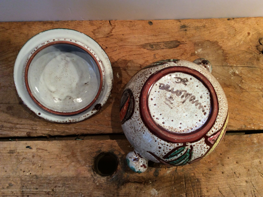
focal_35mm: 32
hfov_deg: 56.9
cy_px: 98
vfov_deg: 44.1
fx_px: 243
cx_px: 132
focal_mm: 3.3
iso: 50
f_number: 2.4
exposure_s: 1/25
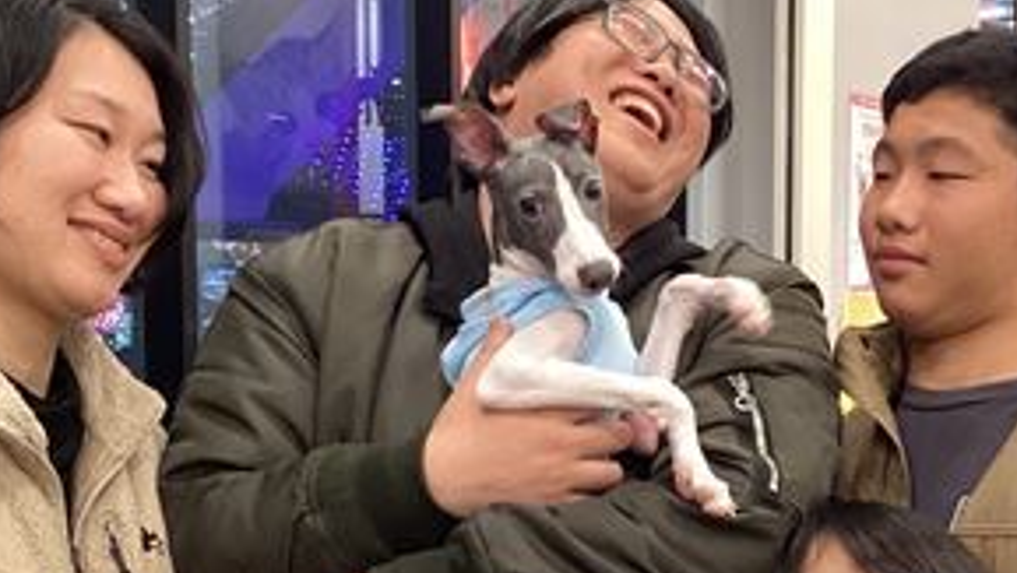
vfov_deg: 17.1
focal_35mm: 70
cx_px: 644
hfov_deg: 30.0
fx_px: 1889
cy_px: 450
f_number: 2.4
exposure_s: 1/60
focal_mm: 3.3
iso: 160
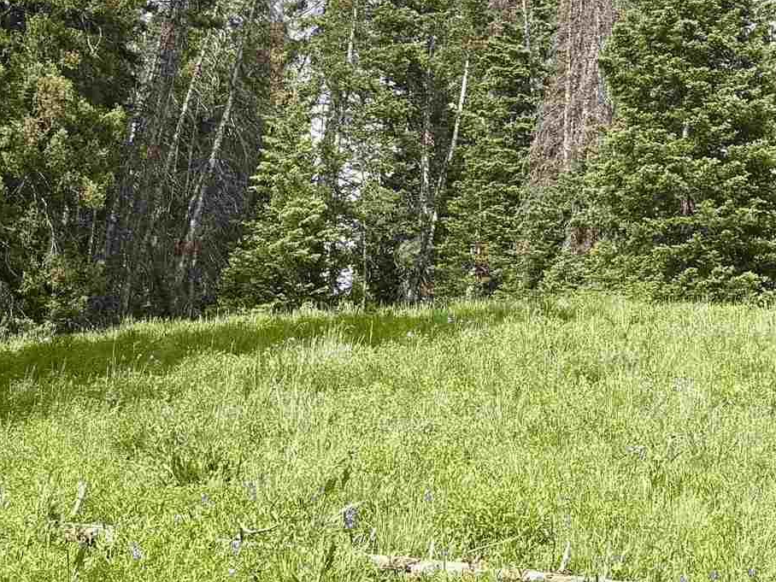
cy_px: 296
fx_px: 1973
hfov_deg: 22.1
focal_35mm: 88
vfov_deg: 16.8
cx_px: 571
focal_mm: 5.96
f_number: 1.6
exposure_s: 1/1848
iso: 50
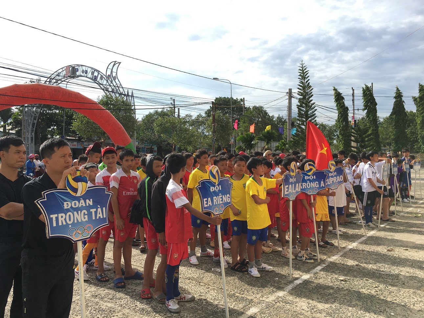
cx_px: 212
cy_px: 159
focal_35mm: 29
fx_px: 355
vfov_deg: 48.2
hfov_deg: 61.7
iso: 25
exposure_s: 1/1068
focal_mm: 4.15
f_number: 2.2
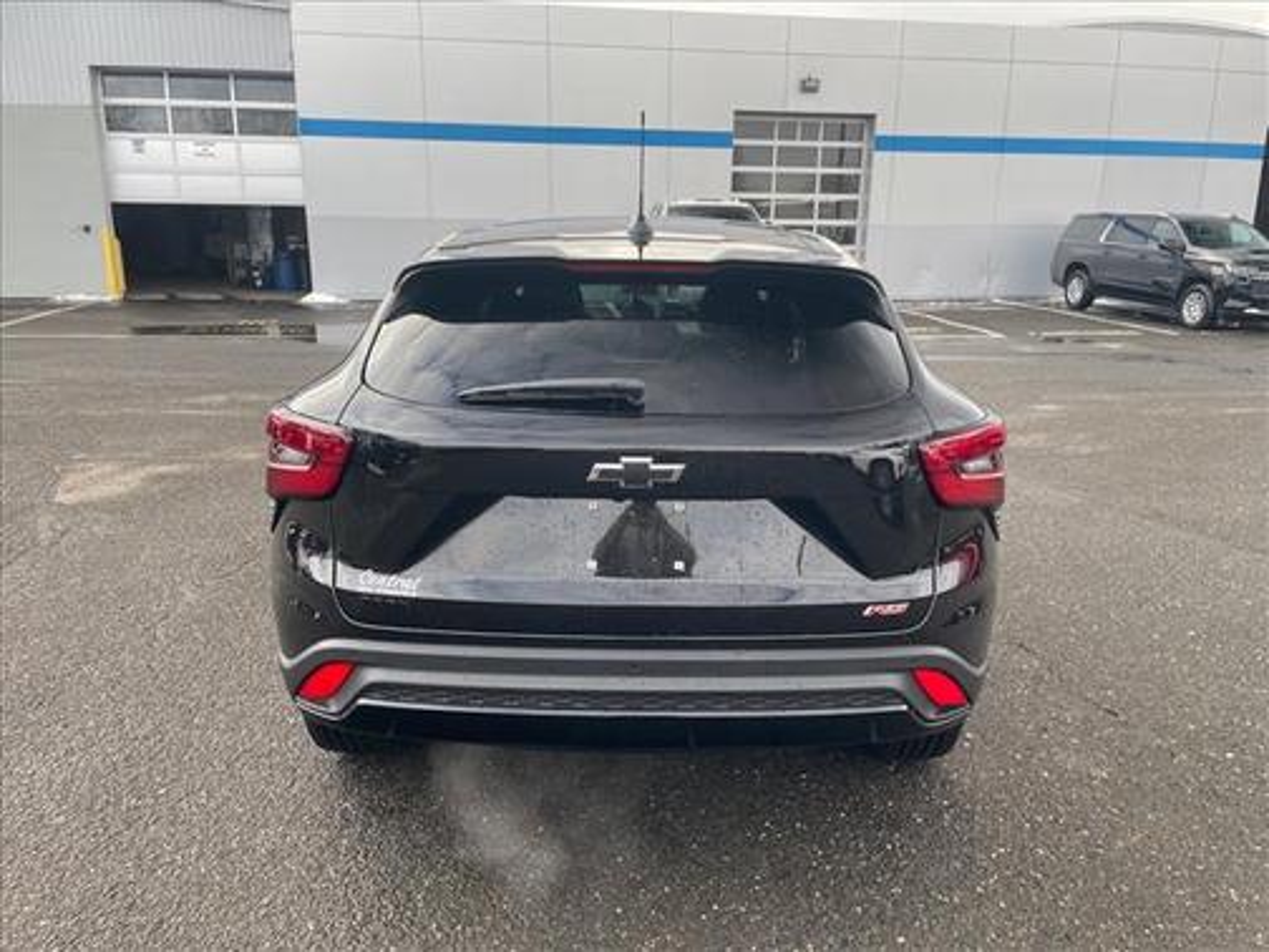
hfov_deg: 67.3
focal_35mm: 26
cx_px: 634
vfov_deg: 53.1
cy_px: 476
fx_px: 953
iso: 32
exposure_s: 1/121
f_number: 1.6
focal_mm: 4.2
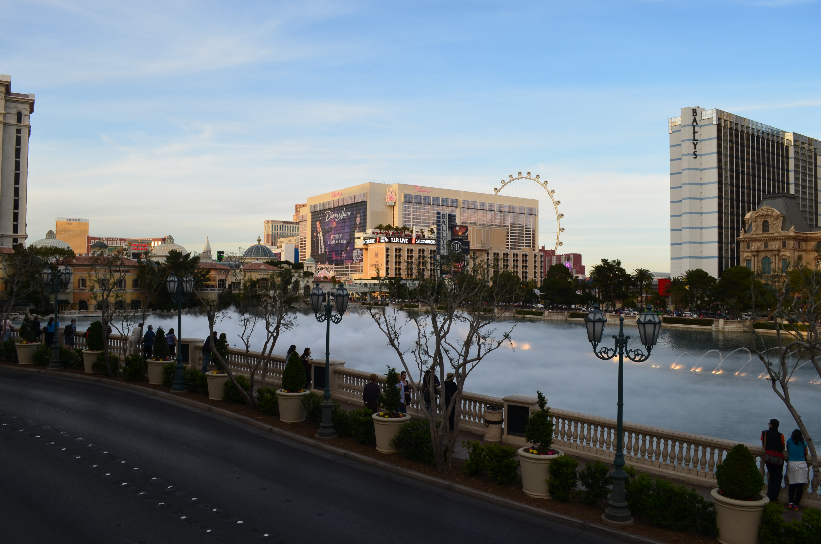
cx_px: 410
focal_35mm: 27
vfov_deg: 47.7
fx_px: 614
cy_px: 272
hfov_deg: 67.5
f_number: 10
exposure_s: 1/80
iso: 200
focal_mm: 18
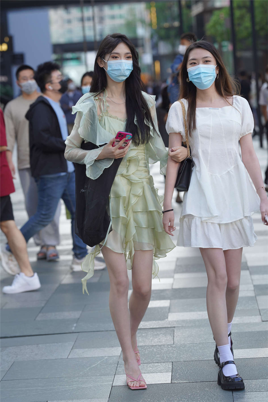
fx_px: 1507
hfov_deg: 10.2
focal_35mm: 135
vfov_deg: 15.2
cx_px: 134
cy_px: 201
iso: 500
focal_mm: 135
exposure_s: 1/400
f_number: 4.5
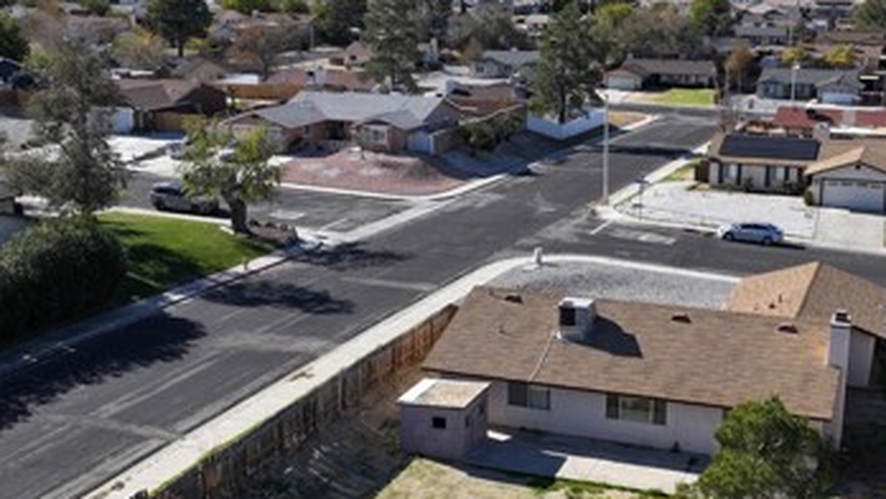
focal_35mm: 48
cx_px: 547
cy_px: 261
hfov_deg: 42.6
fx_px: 1128
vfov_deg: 24.9
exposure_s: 1/30
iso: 110
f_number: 2.8
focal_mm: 12.29
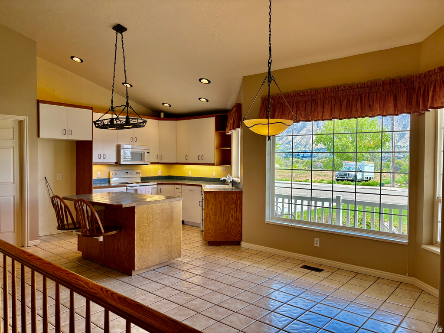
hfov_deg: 67.3
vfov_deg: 53.1
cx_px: 222
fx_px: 333
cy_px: 166
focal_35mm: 26
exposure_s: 1/271
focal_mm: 5.96
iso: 64
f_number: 1.6
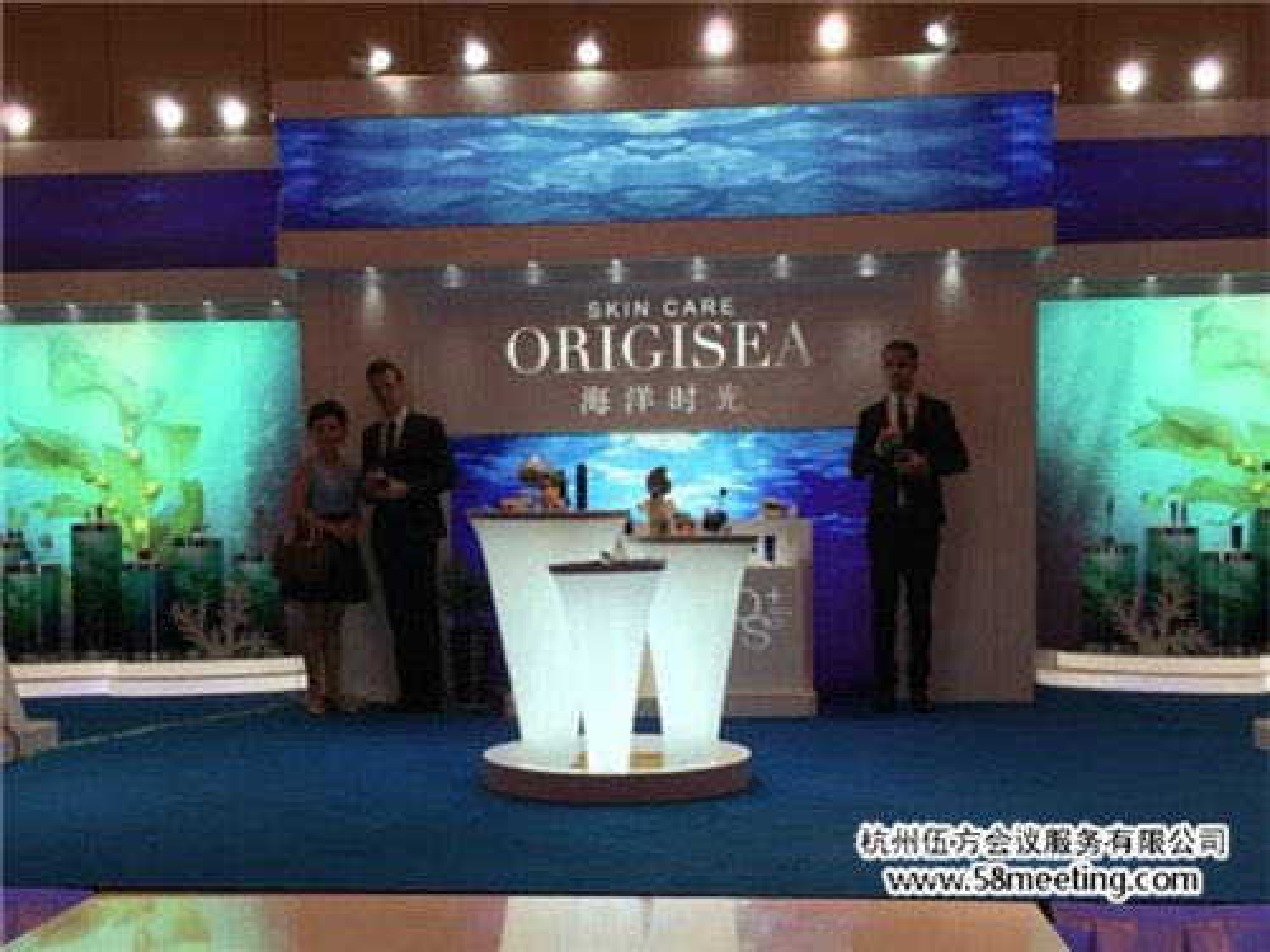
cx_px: 635
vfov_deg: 48.2
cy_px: 476
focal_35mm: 29
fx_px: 1064
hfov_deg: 61.7
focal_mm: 4.15
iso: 40
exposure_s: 1/100
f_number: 2.2
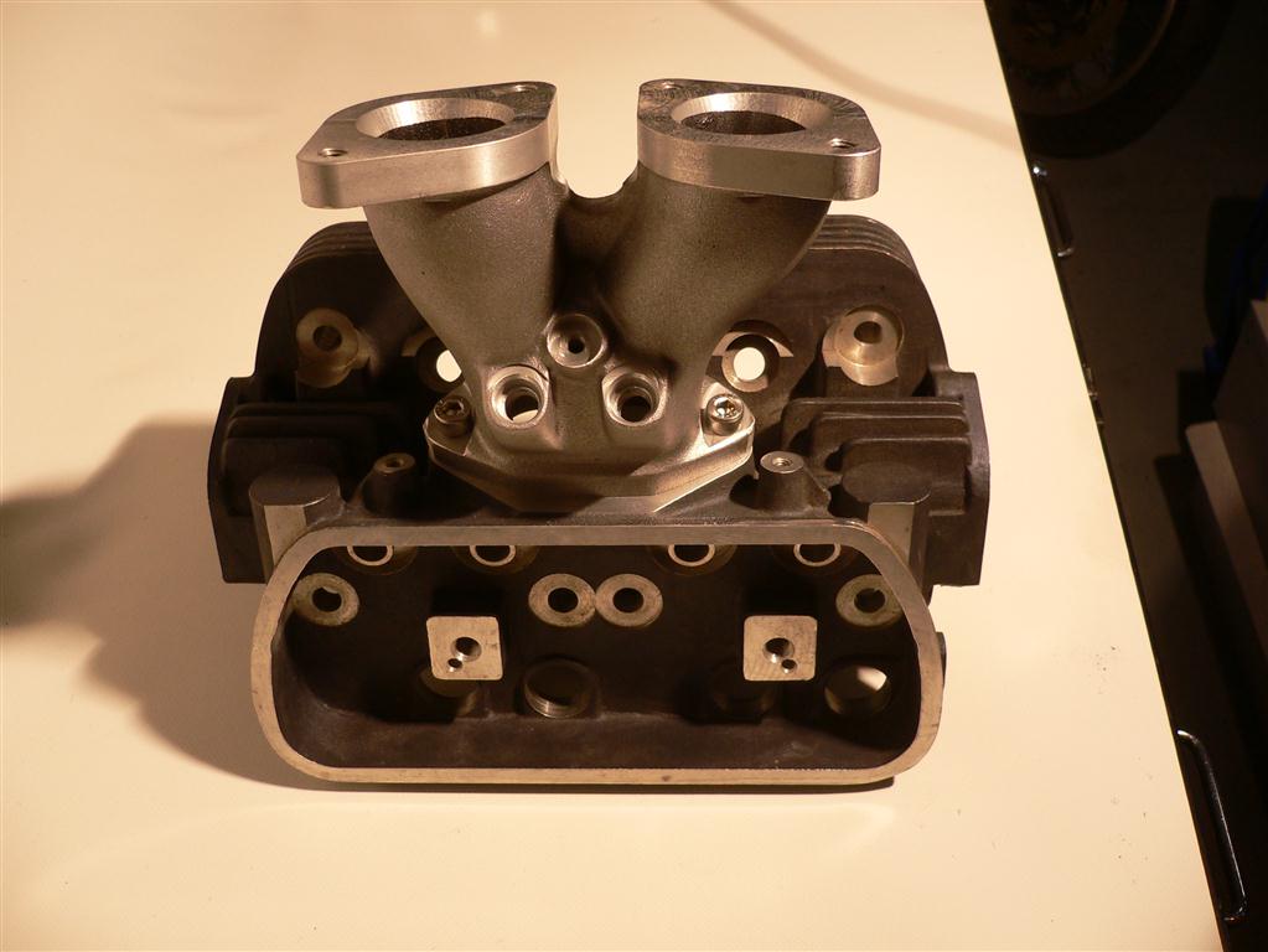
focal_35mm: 35
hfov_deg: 52.6
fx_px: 1283
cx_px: 634
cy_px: 476
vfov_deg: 40.7
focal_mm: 5.8
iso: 80
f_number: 2.8
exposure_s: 1/320
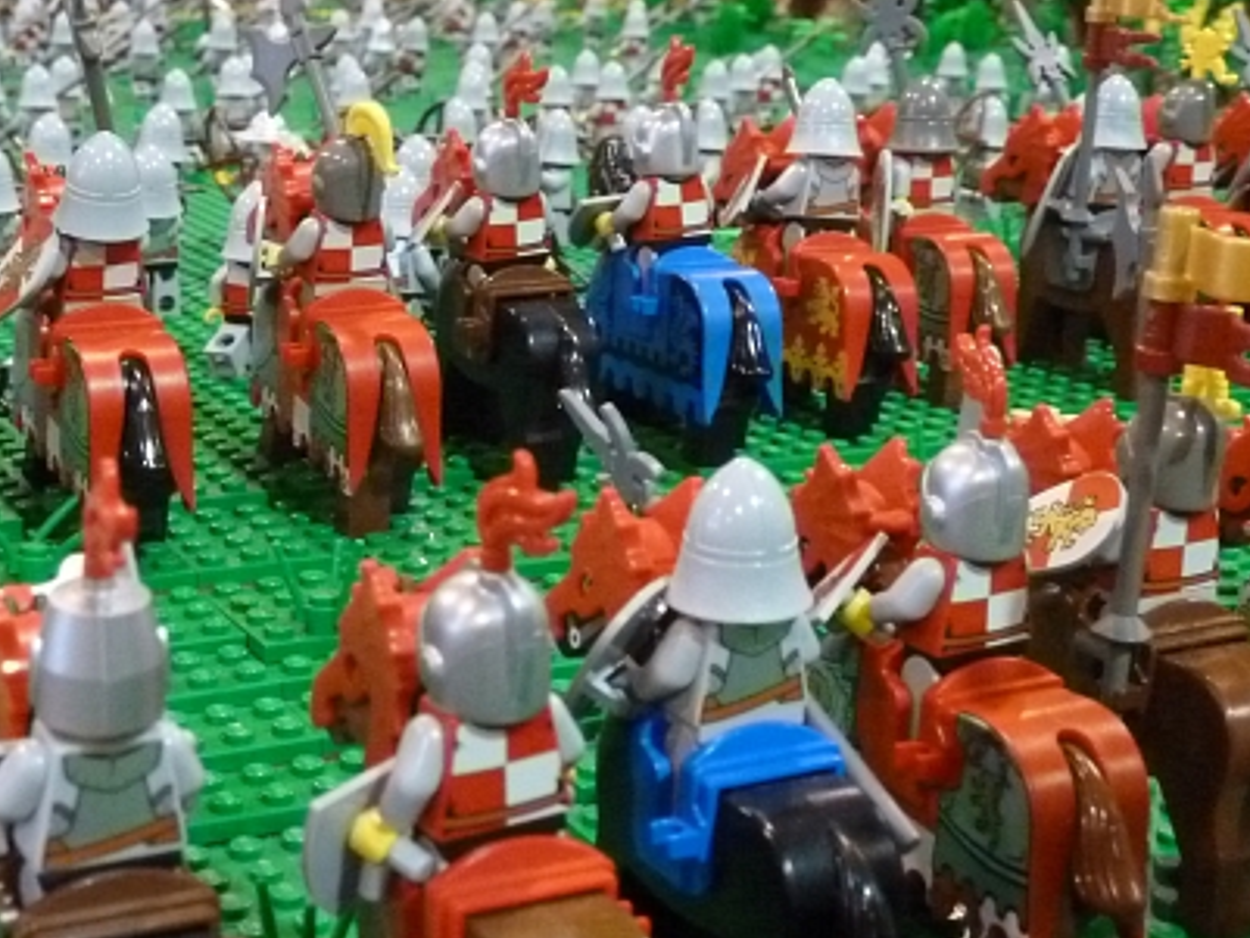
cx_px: 427
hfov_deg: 32.4
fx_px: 2131
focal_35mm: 59
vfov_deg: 24.8
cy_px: 527
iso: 800
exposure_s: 1/30
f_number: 3.6
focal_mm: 6.1
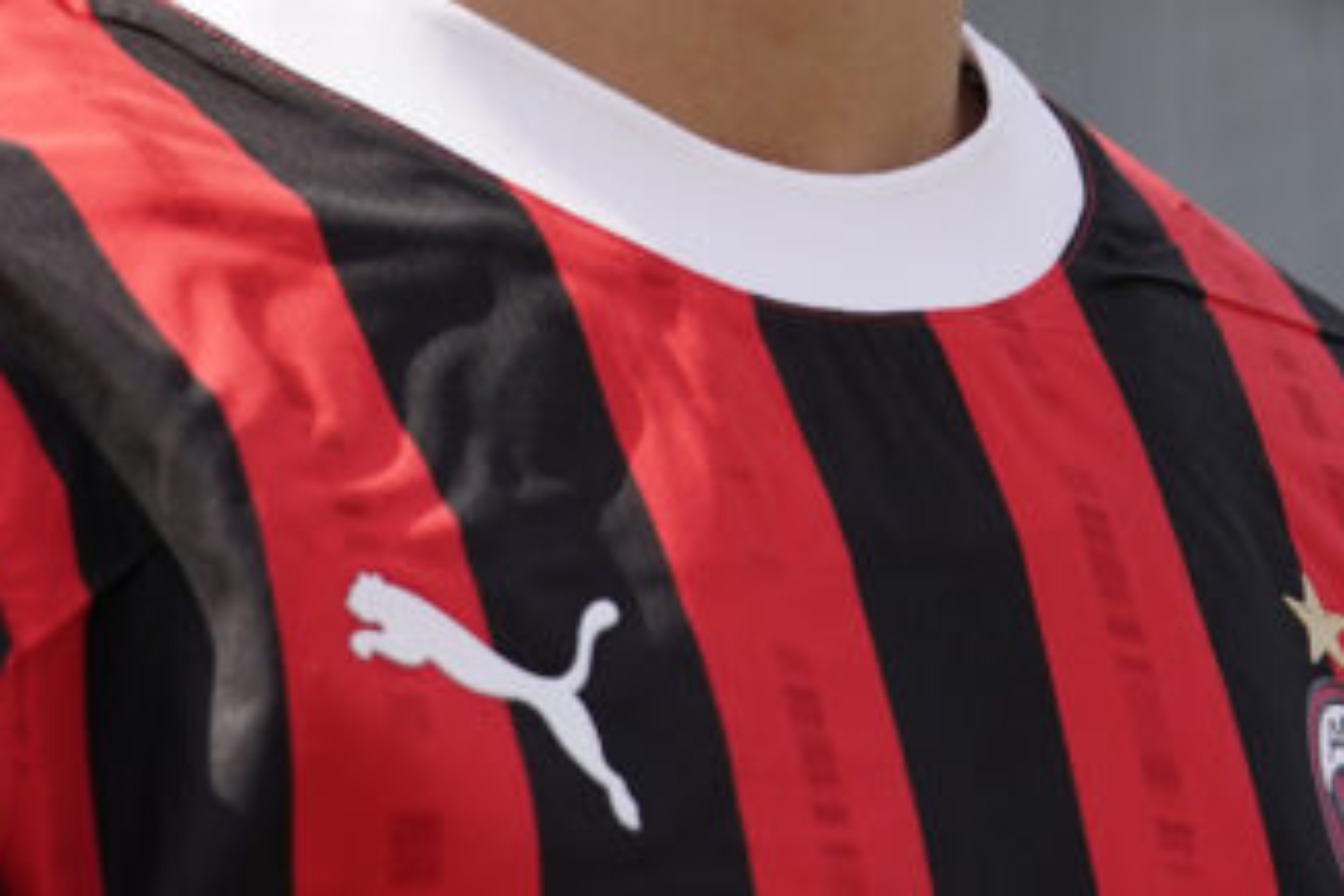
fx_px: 15119
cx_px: 676
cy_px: -442
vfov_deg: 3.4
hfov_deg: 5.1
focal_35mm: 405
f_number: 5.6
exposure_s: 1/1600
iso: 400
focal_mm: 128
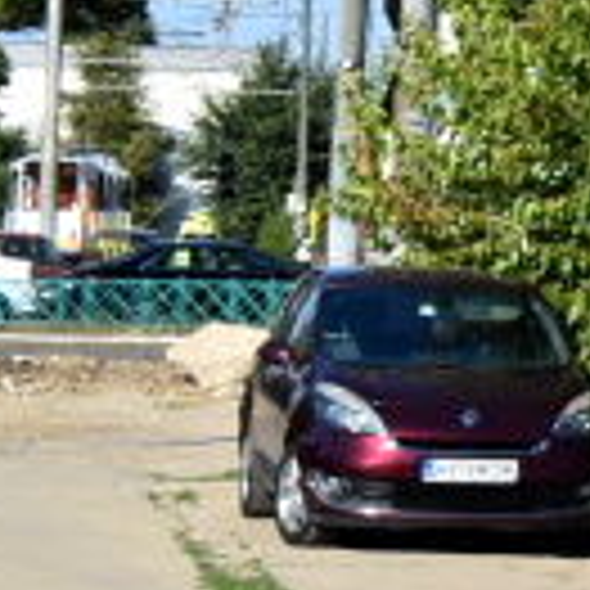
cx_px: 2274
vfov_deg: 7.3
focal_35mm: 239
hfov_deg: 6.2
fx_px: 4609
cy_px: 61
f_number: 10
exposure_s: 1/400
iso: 200
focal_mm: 24
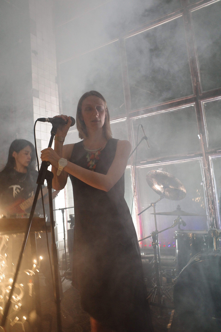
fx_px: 258
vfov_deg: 65.5
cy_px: 166
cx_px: 110
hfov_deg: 46.4
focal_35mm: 28
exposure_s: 1/25
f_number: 4.5
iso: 1600
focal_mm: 18.3
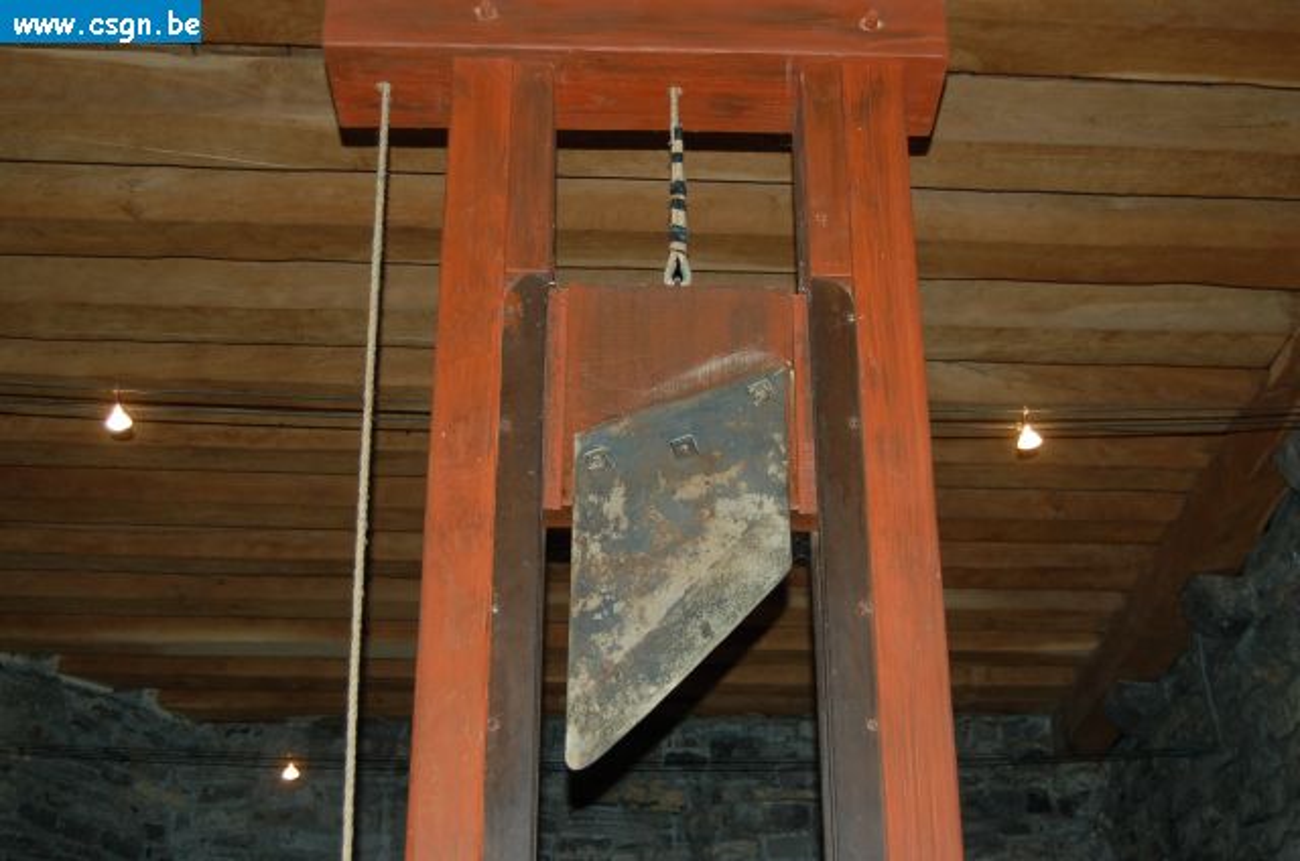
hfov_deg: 39.0
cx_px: 650
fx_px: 1838
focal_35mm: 51
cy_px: 430
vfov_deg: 26.4
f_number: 4.5
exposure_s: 1/60
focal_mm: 34
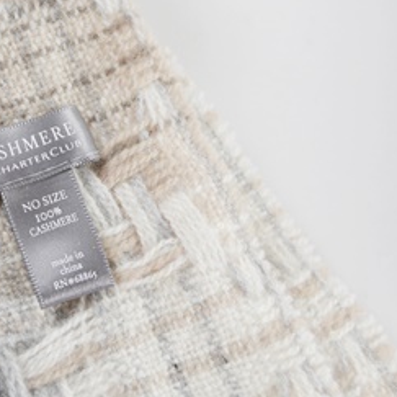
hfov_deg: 20.0
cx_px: -57
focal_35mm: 82
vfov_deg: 21.0
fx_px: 1064
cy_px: 124
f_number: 5.6
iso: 400
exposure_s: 1/125
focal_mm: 26
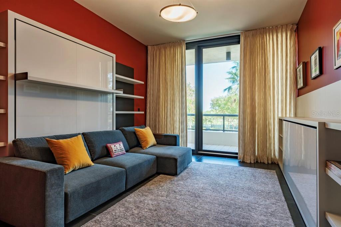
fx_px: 189
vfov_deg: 61.9
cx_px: 170
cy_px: 114
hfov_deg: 84.0
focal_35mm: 20
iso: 200
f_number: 16
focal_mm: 20
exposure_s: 1/4
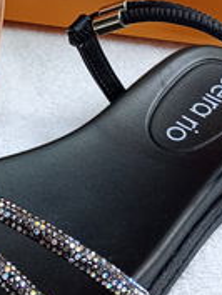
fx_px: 717
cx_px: -35
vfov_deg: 22.8
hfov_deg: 16.9
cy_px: 38
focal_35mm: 84
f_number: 1.8
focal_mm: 4.27
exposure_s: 1/50
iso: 410
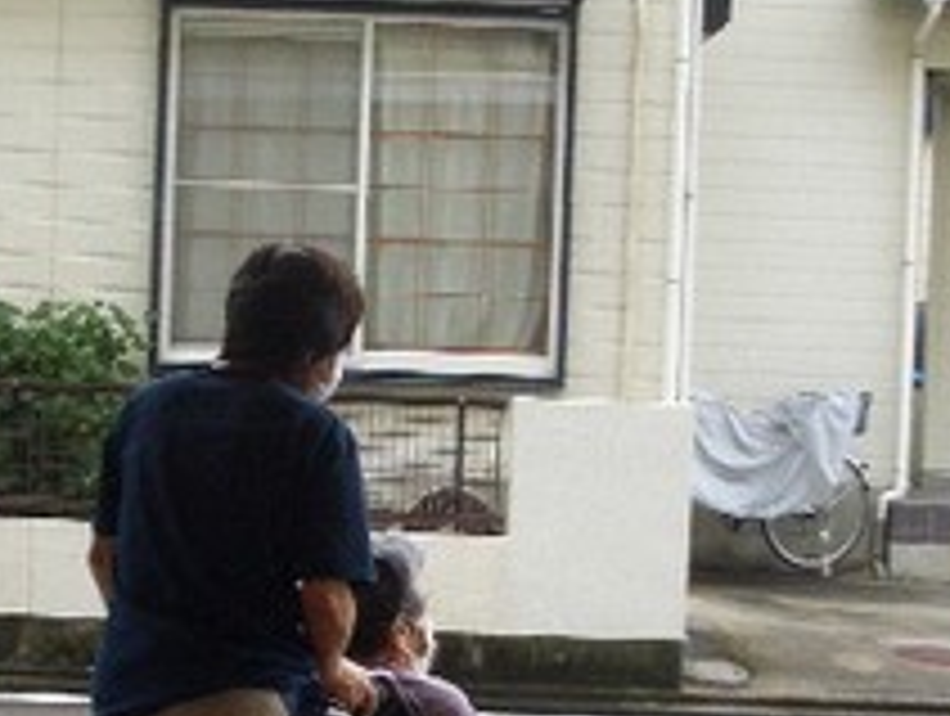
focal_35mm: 97
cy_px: 435
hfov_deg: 20.1
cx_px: 275
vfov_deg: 15.3
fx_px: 2667
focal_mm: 6.8
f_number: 4.6
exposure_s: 1/100
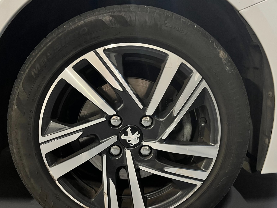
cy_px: 122
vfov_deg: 44.0
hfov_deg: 56.8
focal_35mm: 32
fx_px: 256
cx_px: 130
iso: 640
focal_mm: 5.1
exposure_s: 1/25
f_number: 1.6
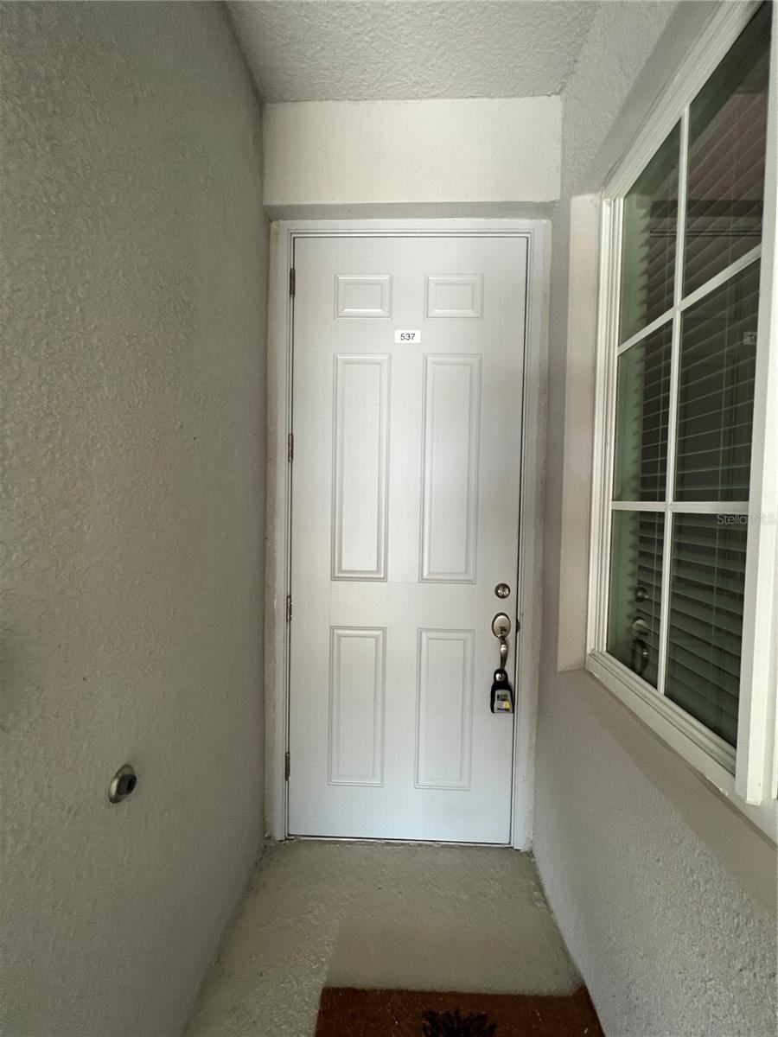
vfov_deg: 106.2
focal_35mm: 13
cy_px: 518
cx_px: 389
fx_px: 390
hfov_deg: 89.9
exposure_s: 1/99
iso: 250
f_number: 1.8
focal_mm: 1.57
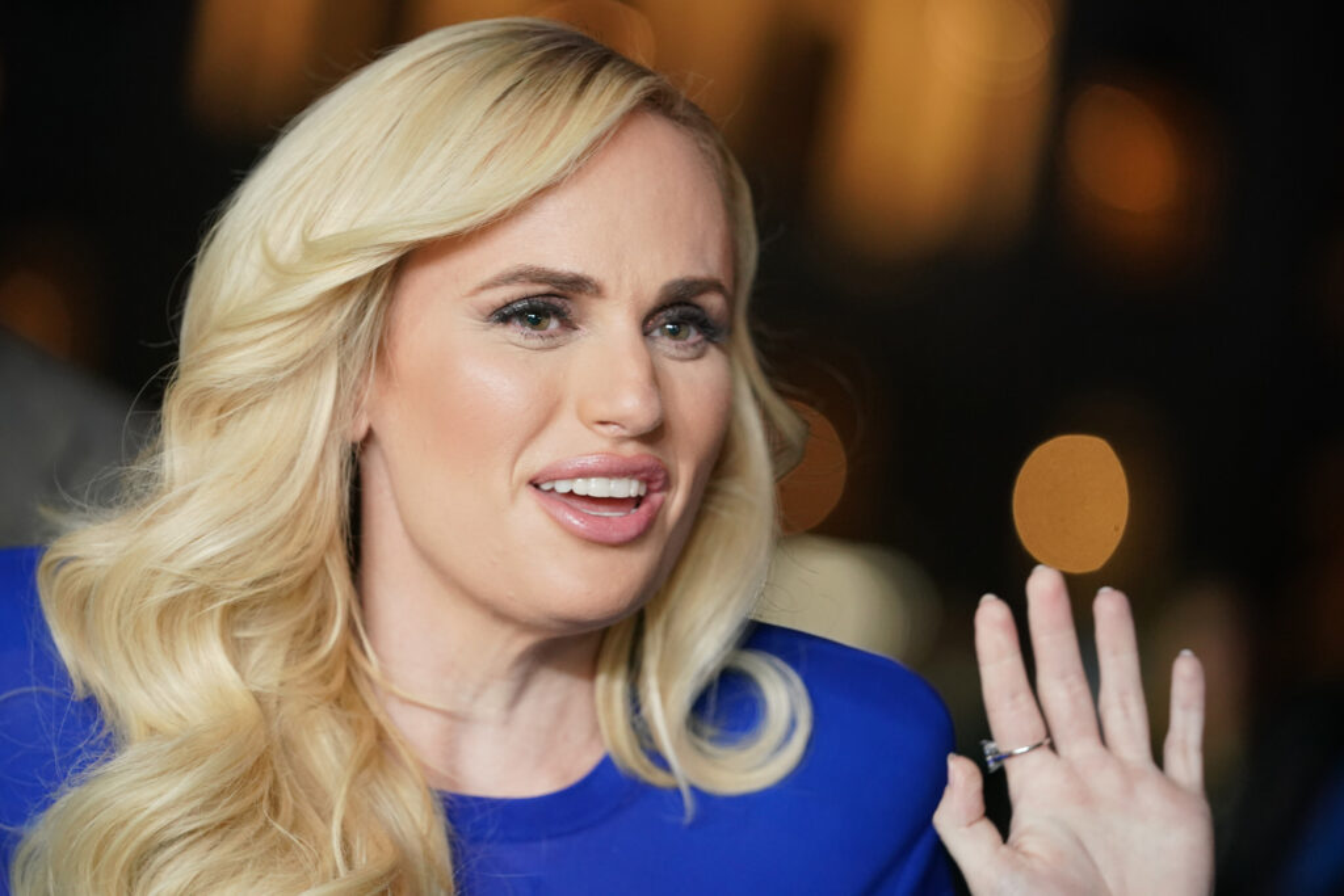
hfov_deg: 12.5
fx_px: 6123
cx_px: 672
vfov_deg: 8.4
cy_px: 448
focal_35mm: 164
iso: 3200
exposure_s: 1/500
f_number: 3.2
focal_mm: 164
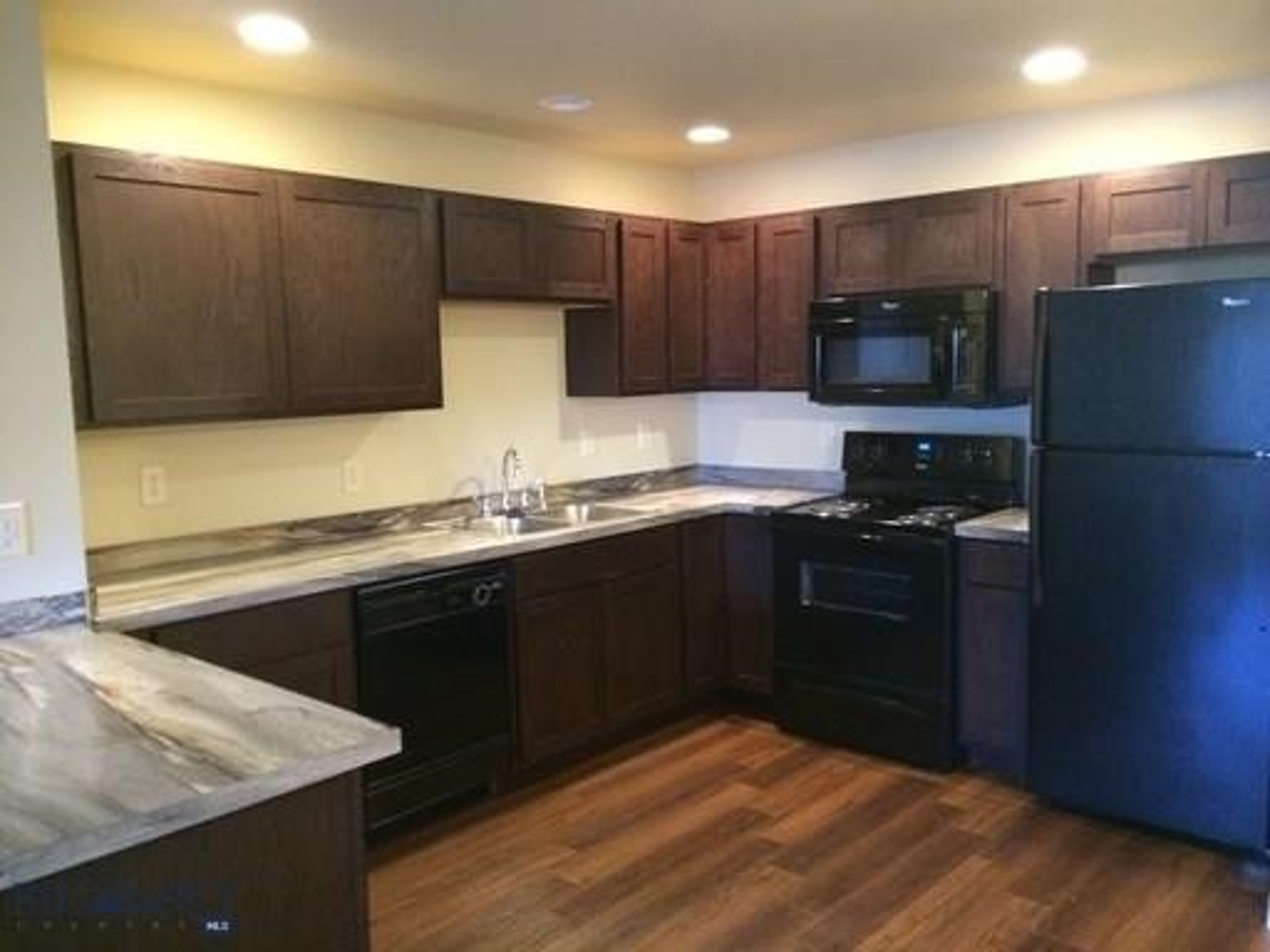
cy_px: 476
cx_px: 635
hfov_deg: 60.0
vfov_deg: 46.8
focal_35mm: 30
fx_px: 1101
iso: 400
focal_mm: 4.12
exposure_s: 1/15
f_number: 2.2
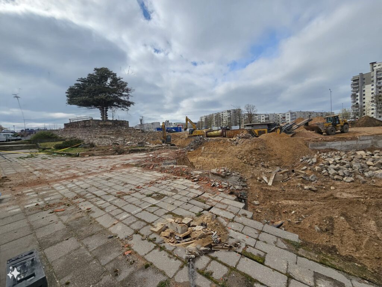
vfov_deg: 89.9
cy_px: 144
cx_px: 191
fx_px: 143
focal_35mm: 13
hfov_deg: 106.2
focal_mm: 2.2
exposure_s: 1/5000
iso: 50
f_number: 2.2
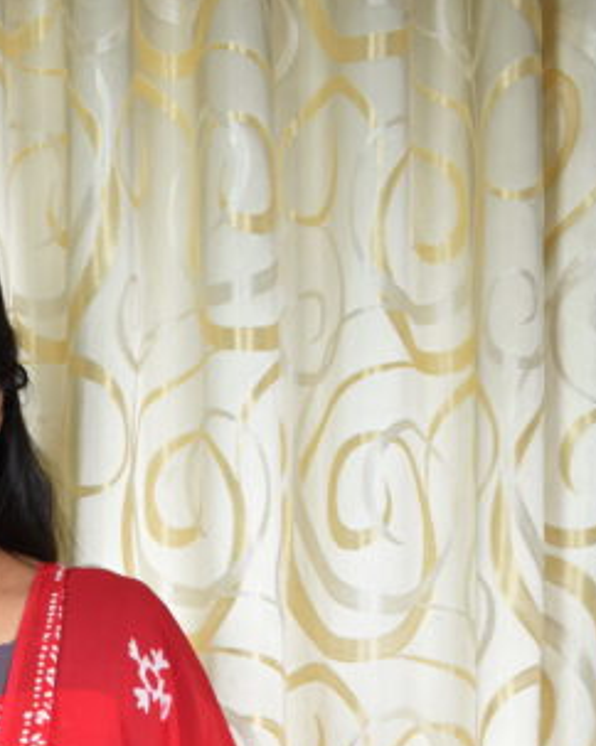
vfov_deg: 18.7
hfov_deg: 16.4
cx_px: 12
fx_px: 2031
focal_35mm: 92
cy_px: 1078
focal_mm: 22
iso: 200
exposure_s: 1/60
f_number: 4
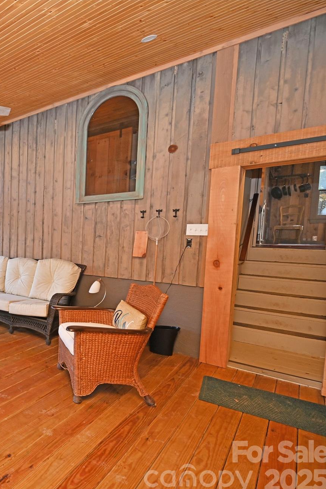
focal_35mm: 22
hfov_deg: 44.5
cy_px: 255
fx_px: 299
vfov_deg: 78.5
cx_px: -28
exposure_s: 1/80
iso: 200
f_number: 4.5
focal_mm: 14
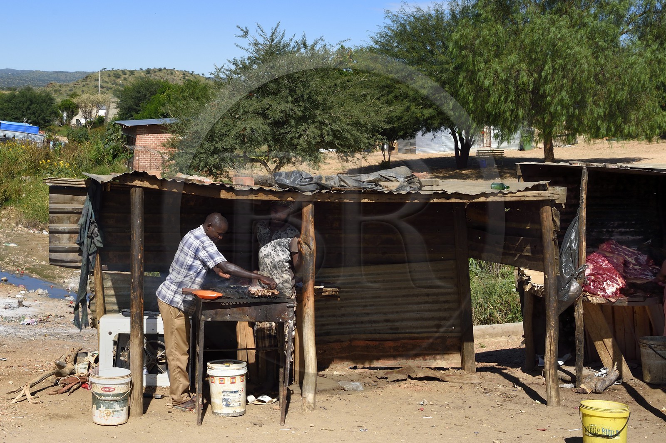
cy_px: 222
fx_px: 851
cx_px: 333
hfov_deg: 42.8
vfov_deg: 29.2
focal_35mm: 46
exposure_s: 1/1000
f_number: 10
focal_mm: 46
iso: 400
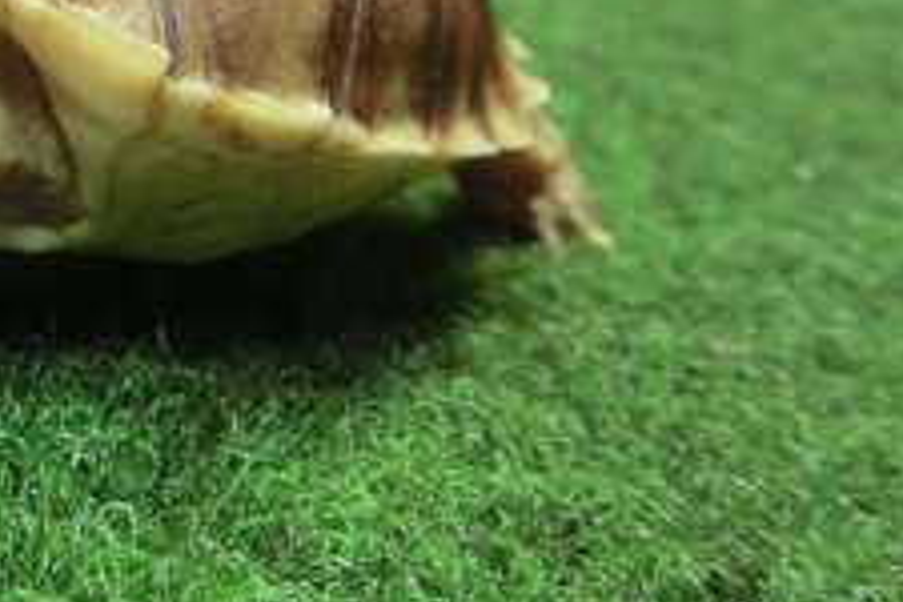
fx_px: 2082
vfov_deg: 16.2
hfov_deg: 22.6
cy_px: 12
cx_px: -169
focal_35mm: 83
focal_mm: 5
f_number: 3
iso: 320
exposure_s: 1/60
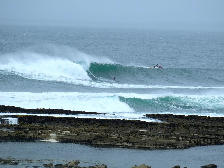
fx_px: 1521
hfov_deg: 8.4
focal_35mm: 235
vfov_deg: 6.3
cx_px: 119
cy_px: 84
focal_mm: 143.9
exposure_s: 1/500
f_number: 6
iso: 400
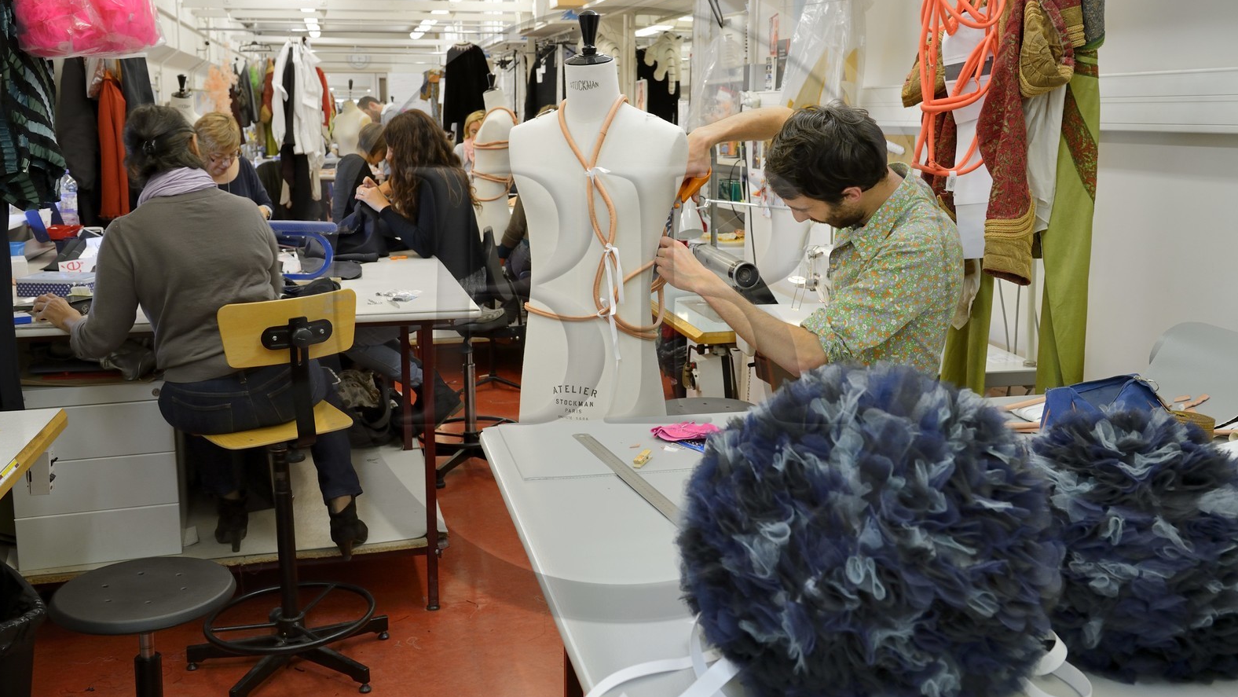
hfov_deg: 58.0
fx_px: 1116
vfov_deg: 34.6
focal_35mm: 34
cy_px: 296
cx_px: 621
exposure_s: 1/60
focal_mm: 32
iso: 1000
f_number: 6.3
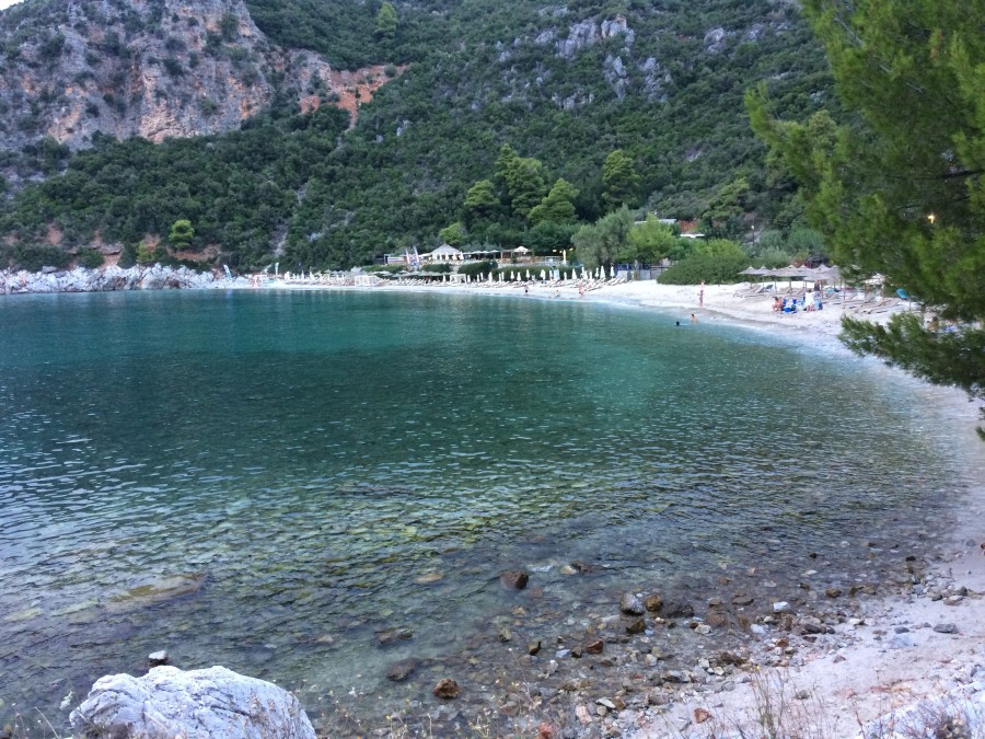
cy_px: 370
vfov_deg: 48.2
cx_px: 492
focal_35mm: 29
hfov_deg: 61.7
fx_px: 825
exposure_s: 1/33
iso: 80
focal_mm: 4.15
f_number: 2.2
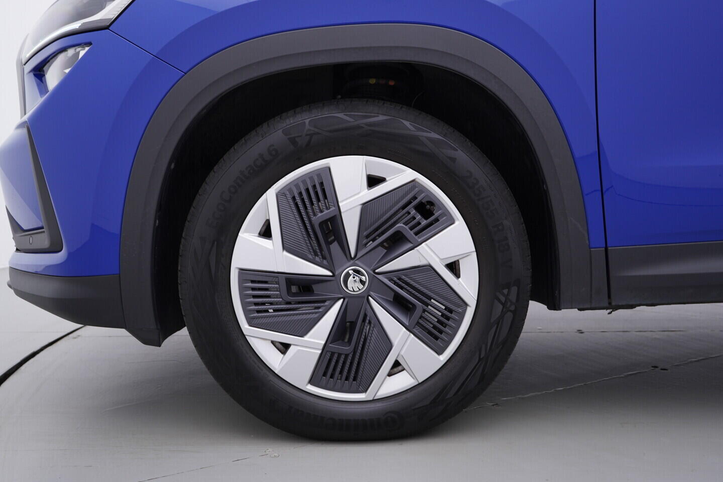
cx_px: 362
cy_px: 241
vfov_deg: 36.9
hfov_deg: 53.1
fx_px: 723
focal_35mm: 36
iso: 125
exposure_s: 1/60
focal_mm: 24
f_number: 3.5
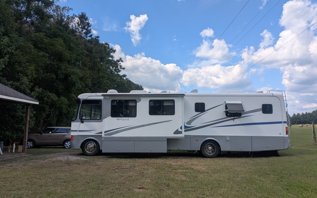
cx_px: 157
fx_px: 233
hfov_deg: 68.4
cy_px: 96
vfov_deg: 46.0
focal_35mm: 27
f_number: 1.89
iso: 49
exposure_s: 1/1733
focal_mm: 5.43
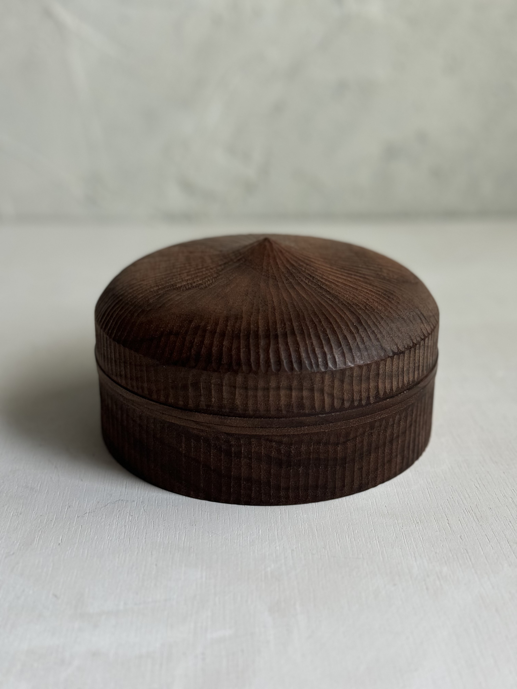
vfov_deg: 39.7
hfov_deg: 30.3
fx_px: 956
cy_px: 344
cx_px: 258
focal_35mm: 48
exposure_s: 1/40
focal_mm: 6.76
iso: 250
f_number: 1.78
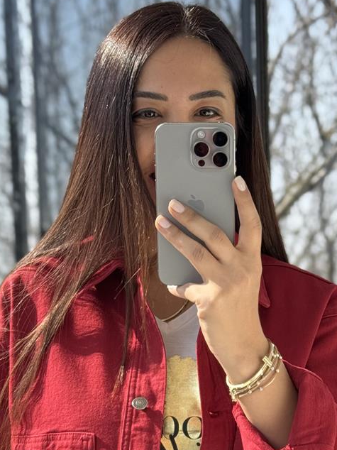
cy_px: 440
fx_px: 1312
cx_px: 187
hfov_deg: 14.6
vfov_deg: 19.0
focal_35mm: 101
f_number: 1.78
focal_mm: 6.76
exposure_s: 1/481
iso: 64
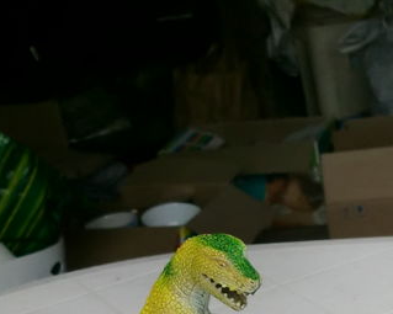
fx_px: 1244
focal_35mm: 107
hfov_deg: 16.3
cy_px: 451
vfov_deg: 13.6
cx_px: 605
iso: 64
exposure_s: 1/500
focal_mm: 6.3
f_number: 3.1
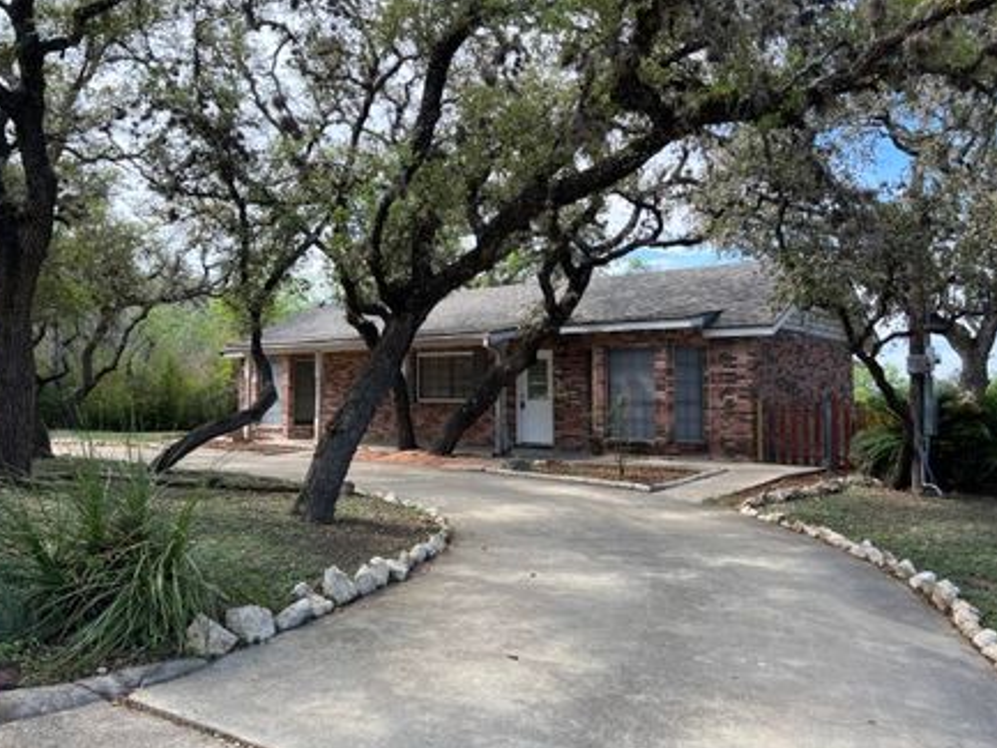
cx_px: 467
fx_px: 864
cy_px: 339
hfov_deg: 59.9
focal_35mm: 30
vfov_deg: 46.8
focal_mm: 5.7
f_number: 1.5
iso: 50
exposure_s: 1/924
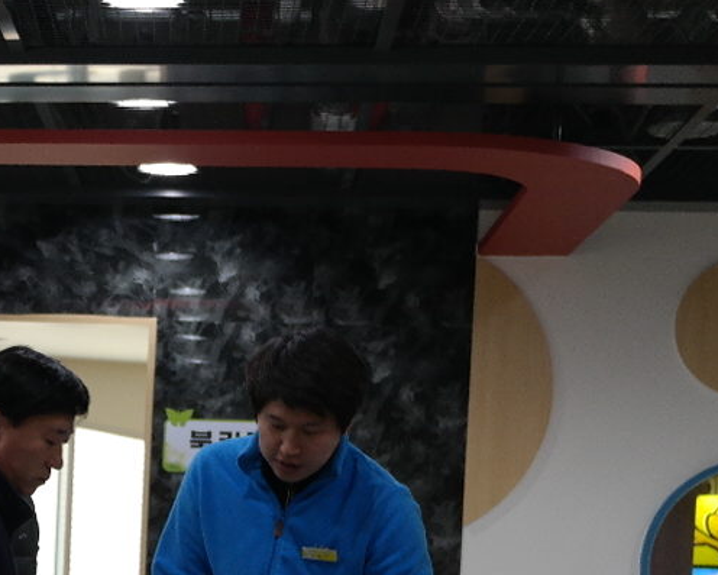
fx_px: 2083
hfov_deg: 18.7
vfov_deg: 15.3
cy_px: 645
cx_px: -87
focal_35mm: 98
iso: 400
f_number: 3.5
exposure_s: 1/40
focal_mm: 20
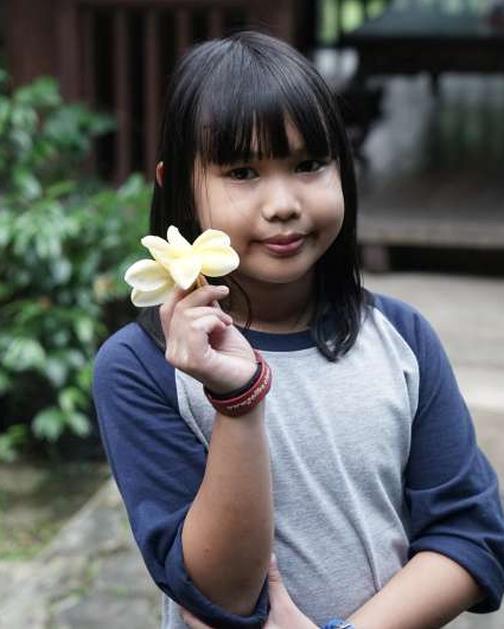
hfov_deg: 15.6
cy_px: 314
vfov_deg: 19.4
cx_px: 231
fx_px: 1845
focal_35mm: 99
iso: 2000
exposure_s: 1/125
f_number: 4
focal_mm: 70
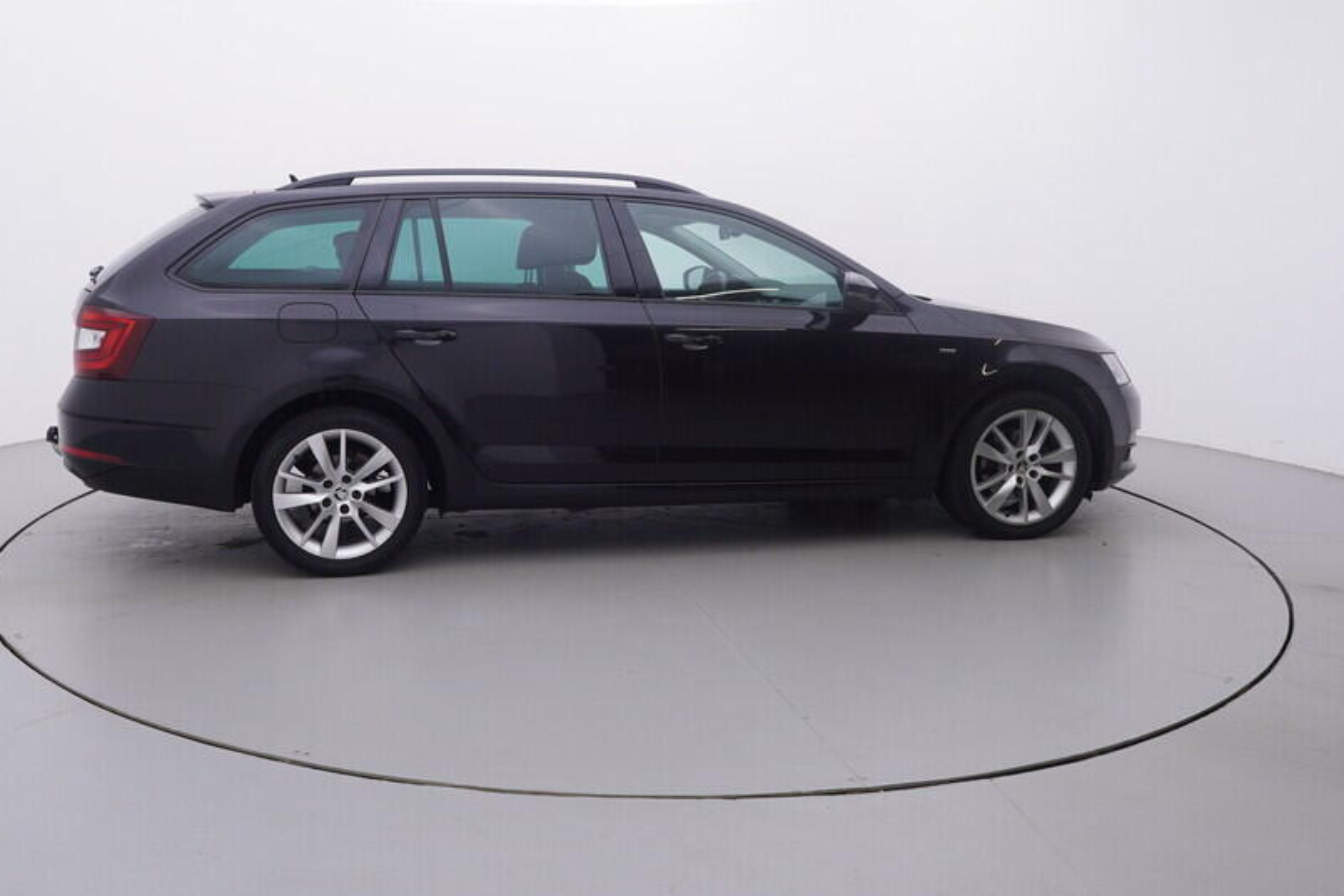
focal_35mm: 29
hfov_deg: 63.7
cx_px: 536
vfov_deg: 45.3
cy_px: 369
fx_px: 1069
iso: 200
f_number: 5
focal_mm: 15
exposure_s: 1/80
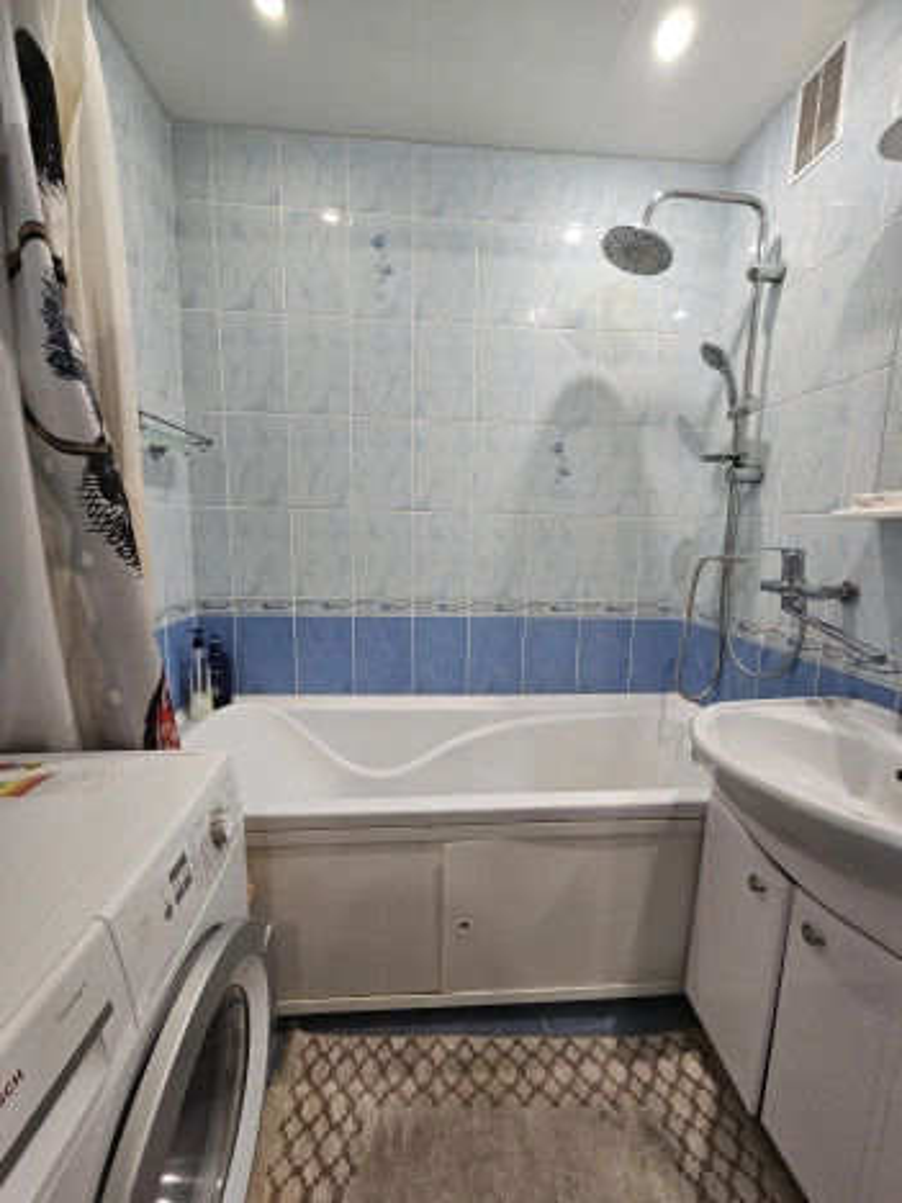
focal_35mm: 13
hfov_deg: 89.9
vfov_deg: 106.2
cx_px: 451
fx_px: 452
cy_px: 602
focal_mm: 2.2
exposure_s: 1/50
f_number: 2.2
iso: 160
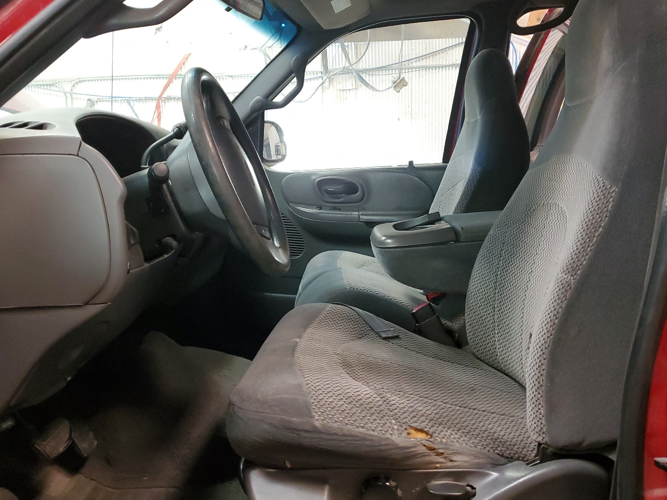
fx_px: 597
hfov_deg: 58.4
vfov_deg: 45.4
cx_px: 327
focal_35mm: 31
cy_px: 266
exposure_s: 1/40
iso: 334
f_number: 1.5
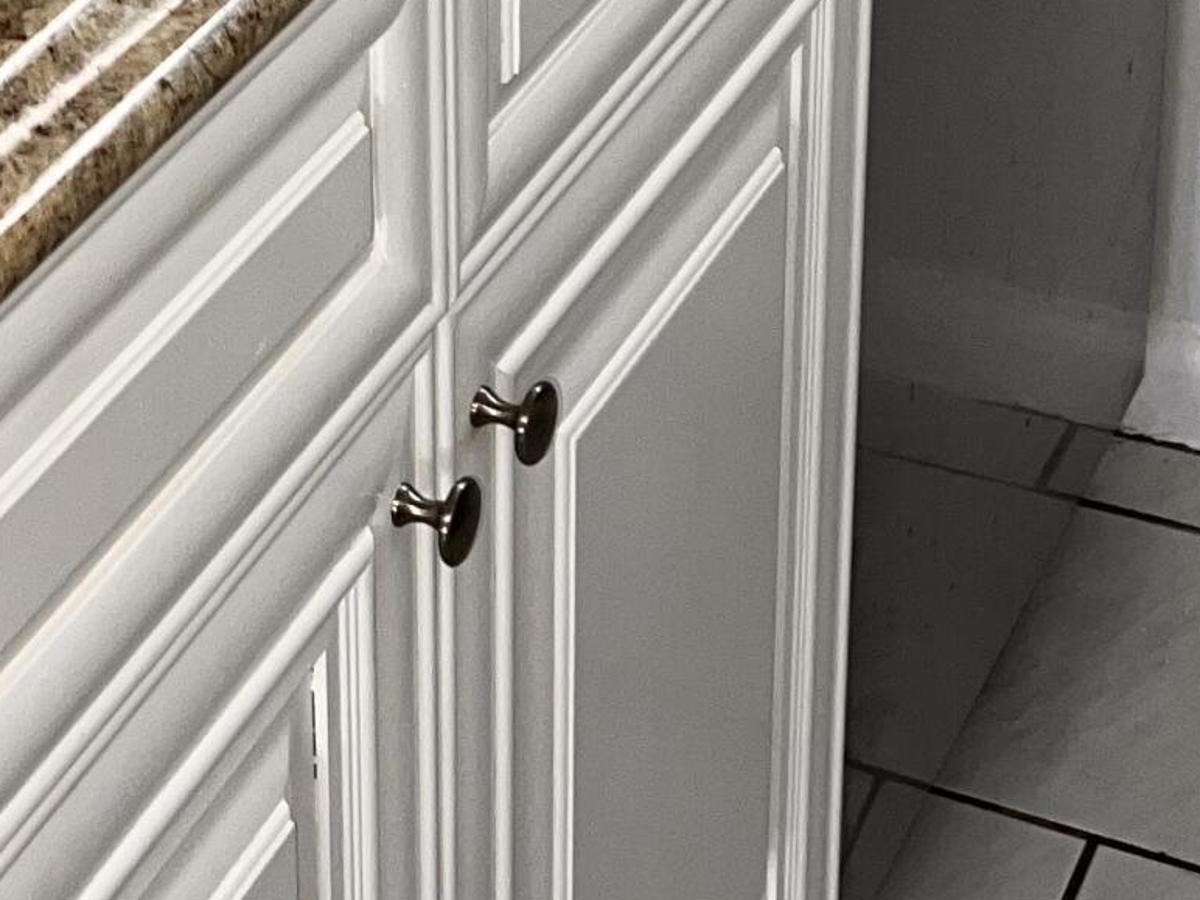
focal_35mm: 101
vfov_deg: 13.9
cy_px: -376
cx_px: -191
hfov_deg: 18.5
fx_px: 3501
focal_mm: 5.7
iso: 40
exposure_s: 1/120
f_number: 1.5
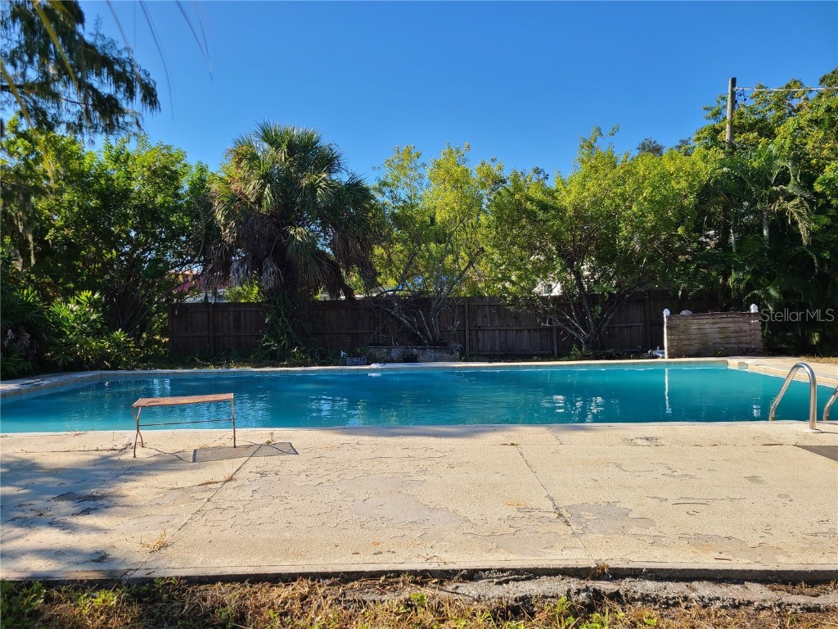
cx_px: 419
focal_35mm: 26
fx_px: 629
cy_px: 314
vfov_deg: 53.1
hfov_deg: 67.3
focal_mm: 5.4
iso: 40
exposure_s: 1/1493
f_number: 1.8
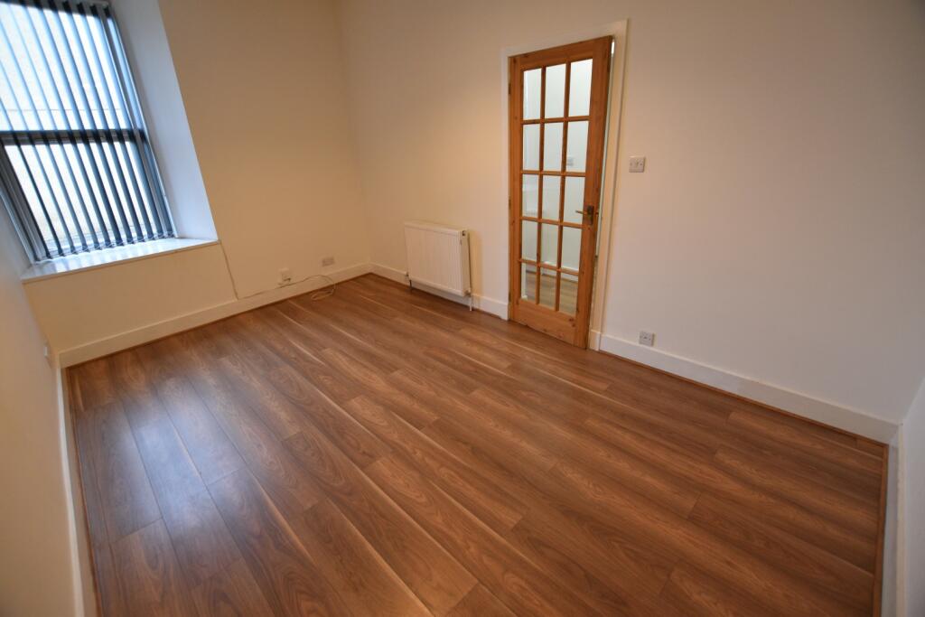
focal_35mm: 15
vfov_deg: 77.3
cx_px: 462
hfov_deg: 100.4
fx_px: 385
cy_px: 308
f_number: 3.5
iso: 800
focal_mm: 10
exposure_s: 1/60
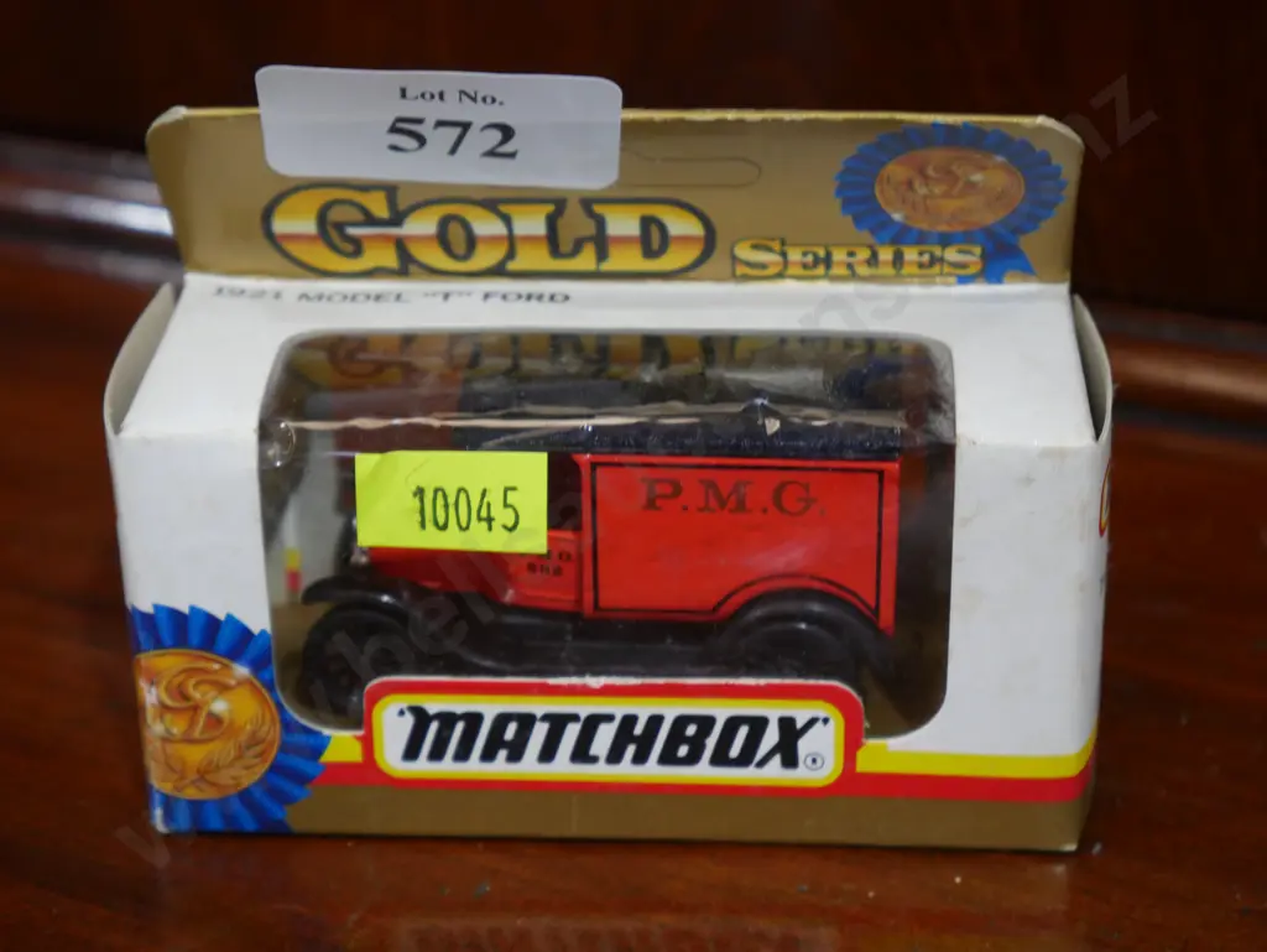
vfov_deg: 17.6
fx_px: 3076
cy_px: 476
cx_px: 634
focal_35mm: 84
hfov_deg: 23.3
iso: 1250
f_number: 5.6
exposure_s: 1/100
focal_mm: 42
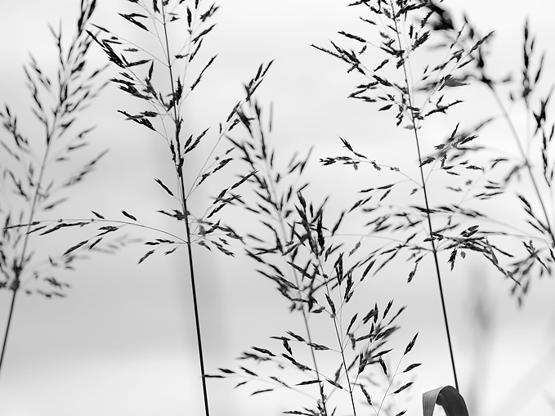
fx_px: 1908
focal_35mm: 119
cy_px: 227
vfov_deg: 12.4
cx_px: 468
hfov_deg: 16.4
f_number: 4
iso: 100
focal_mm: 70
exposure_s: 1/800
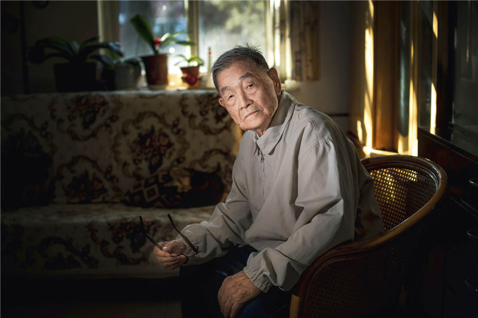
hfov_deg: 39.6
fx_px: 663
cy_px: 159
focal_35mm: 50
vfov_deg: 26.9
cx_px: 239
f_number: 2.8
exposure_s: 1/125
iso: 100
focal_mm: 50
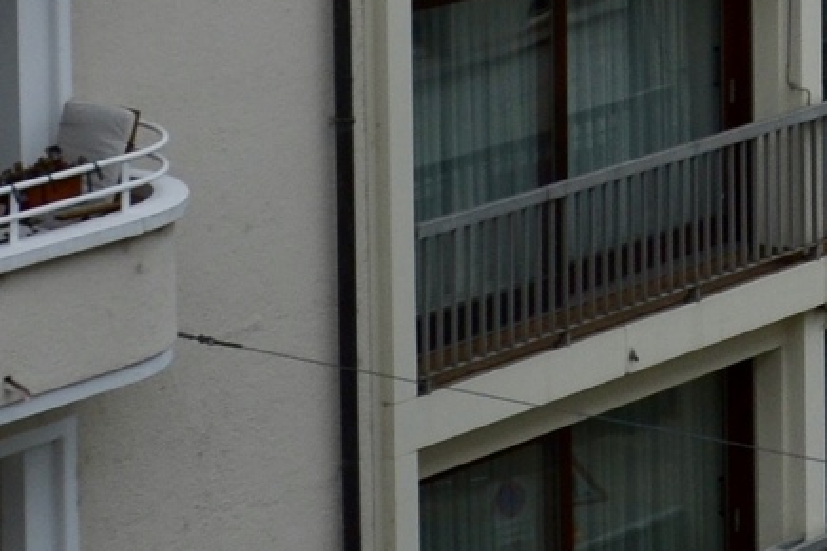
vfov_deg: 6.8
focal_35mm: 194
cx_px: 1369
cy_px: -596
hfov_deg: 10.1
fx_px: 4456
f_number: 5.6
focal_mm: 22
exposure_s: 1/500
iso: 100
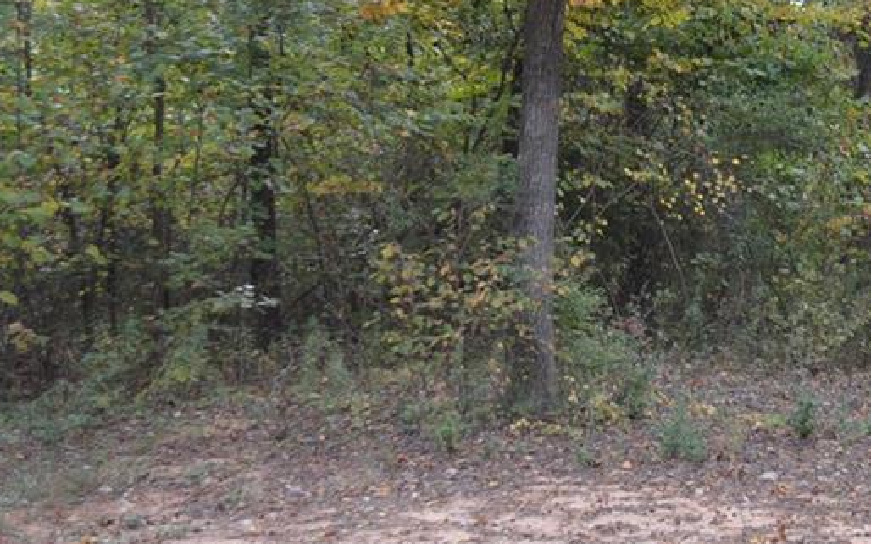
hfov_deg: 26.9
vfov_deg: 17.5
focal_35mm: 73
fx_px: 1732
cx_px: 840
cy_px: 7
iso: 200
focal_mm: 24
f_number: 4.2
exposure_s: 1/160
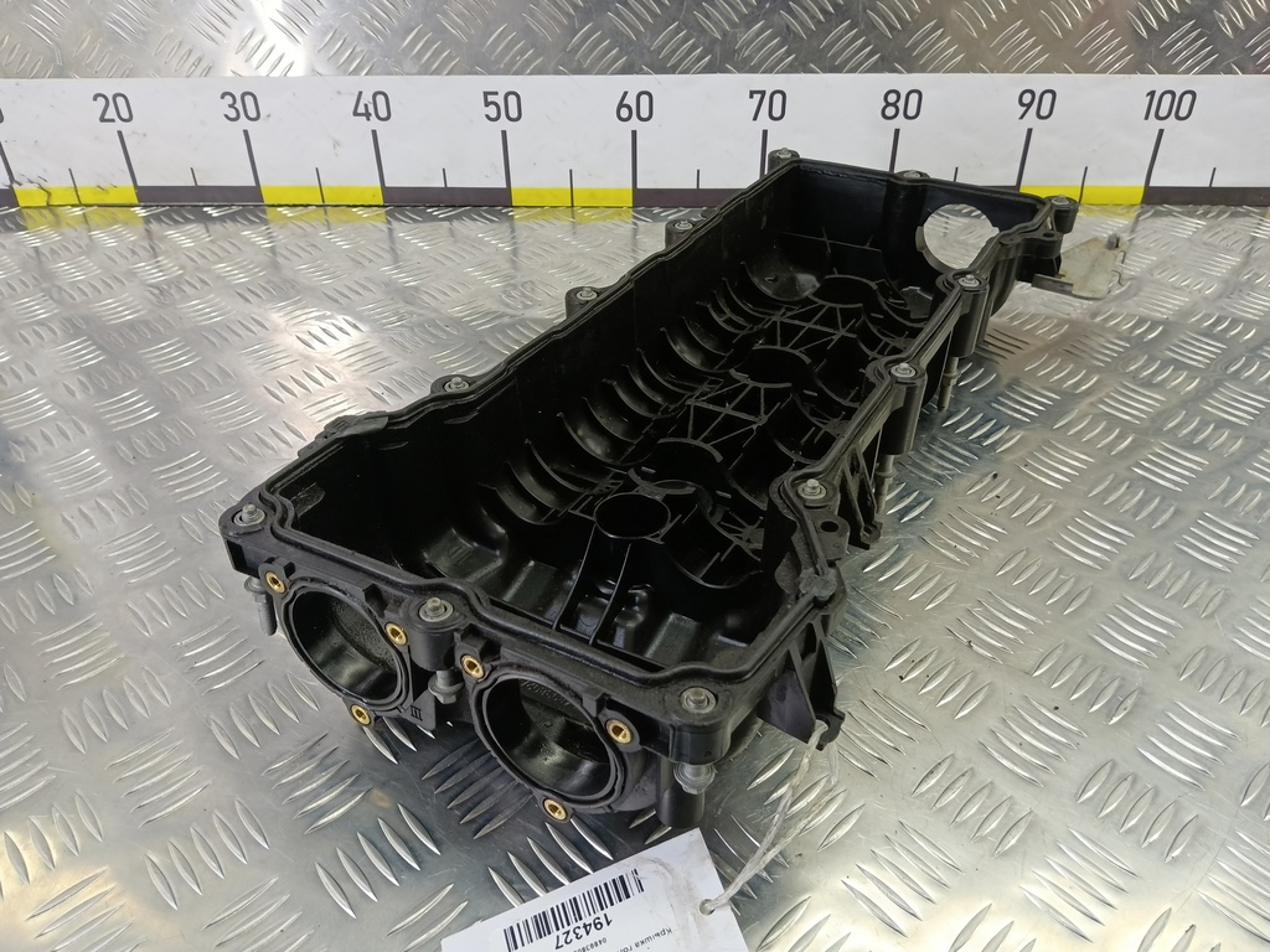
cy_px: 476
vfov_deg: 58.9
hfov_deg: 73.9
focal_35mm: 23
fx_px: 844
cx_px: 635
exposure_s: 1/50
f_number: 1.6
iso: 160
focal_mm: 4.11
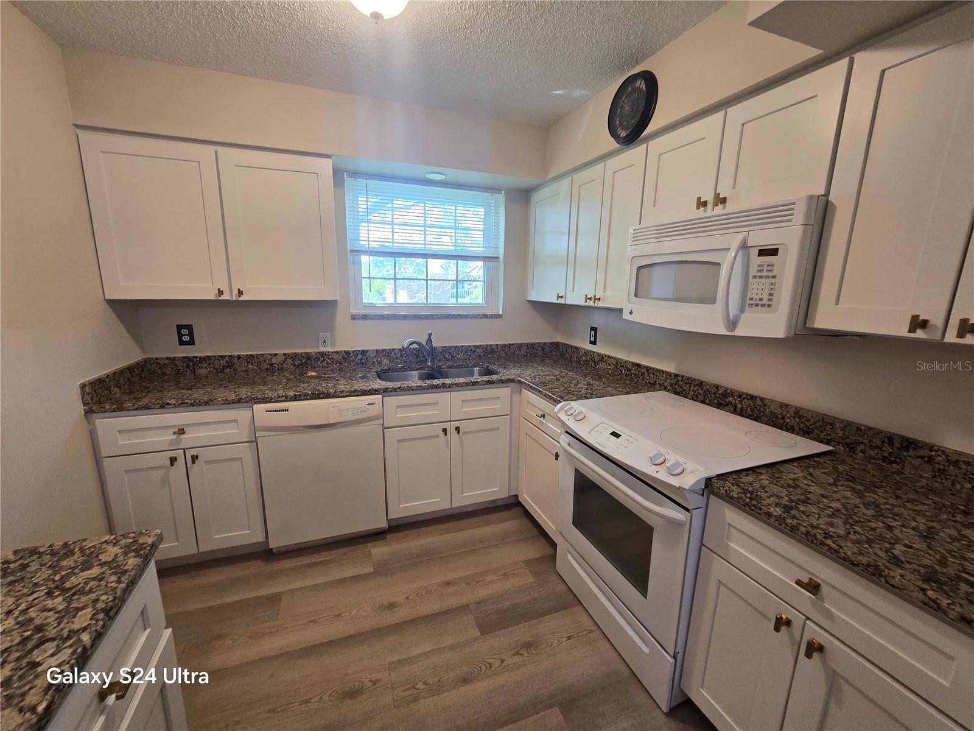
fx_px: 366
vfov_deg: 89.9
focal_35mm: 13
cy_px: 366
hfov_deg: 106.2
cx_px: 487
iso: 160
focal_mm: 2.2
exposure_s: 1/60
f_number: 2.2
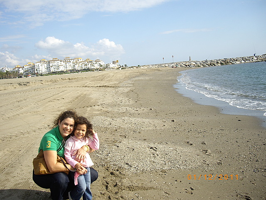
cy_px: 100
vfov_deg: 37.7
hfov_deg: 49.0
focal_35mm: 38
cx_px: 133
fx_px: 292
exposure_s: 1/125
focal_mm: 7.9
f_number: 8
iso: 64
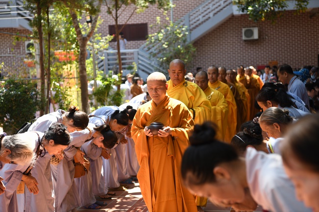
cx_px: 160
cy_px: 106
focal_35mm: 60
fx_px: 531
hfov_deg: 33.4
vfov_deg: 22.6
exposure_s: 1/1000
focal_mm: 60
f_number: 3.5
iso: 500
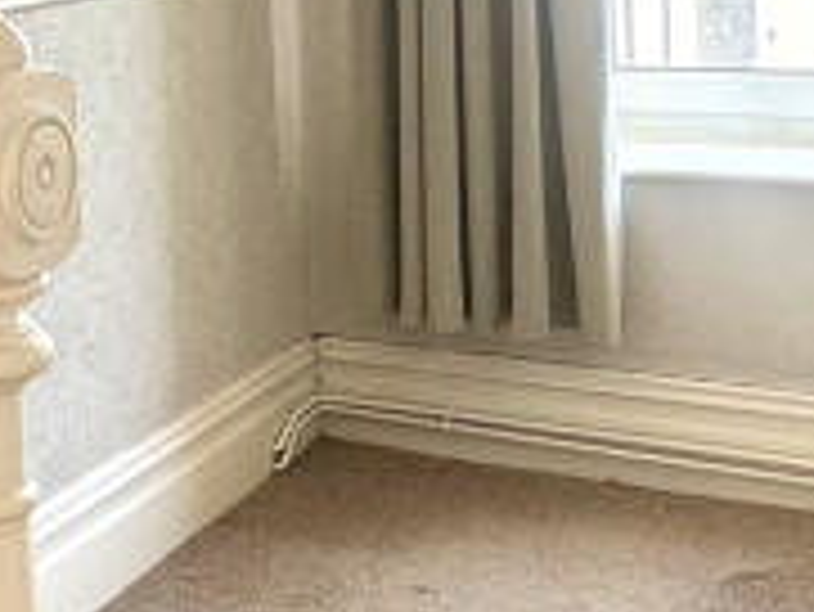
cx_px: -121
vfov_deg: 18.0
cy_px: -63
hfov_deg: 23.0
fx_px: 1859
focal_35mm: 79
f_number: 2.2
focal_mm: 2.22
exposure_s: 1/99
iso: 64
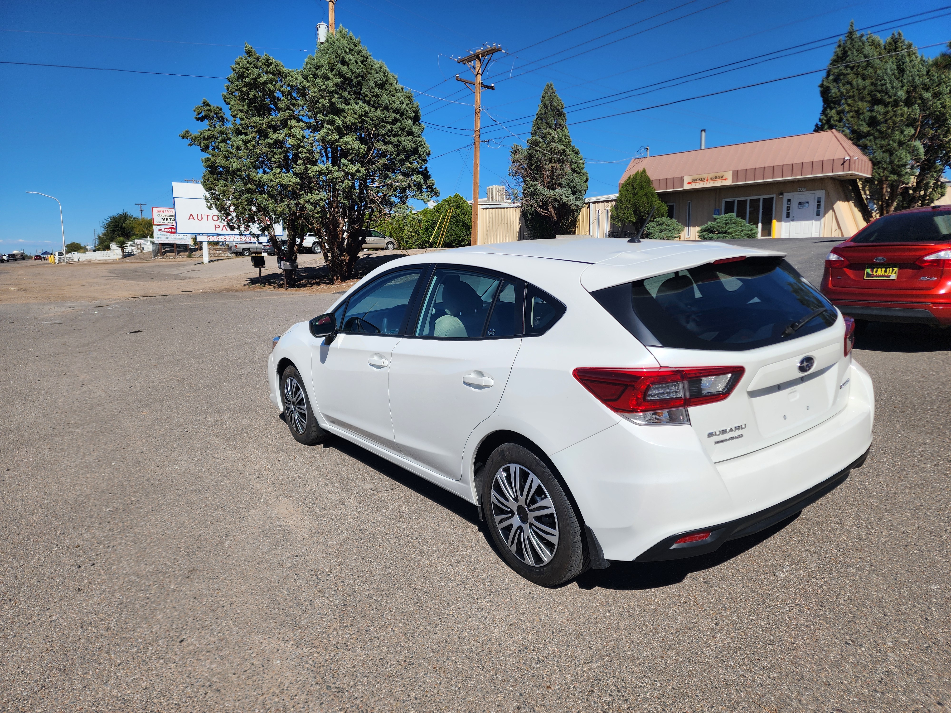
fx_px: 632
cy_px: 356
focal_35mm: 23
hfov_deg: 73.9
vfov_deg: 58.9
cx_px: 476
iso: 12
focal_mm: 6.4
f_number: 1.8
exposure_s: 1/1915
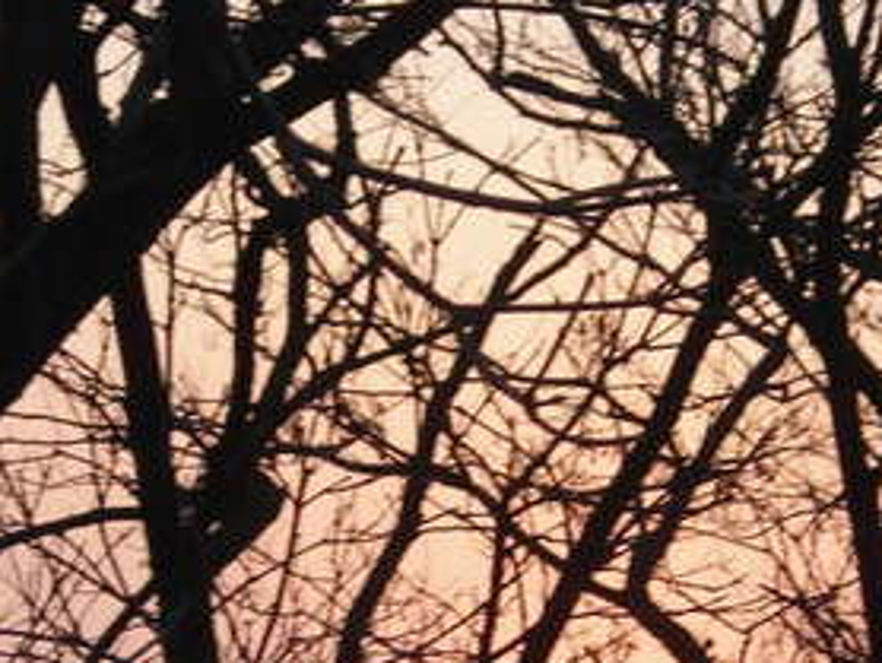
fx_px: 6375
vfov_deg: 5.9
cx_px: 746
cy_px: 660
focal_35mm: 250
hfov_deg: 7.9
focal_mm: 19.2
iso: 50
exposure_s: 1/38.8
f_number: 5.3
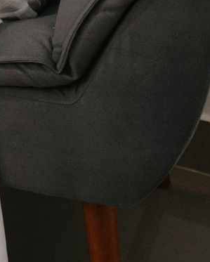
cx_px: -91
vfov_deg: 16.3
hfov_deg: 14.0
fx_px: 807
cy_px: -171
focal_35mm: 104
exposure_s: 1/200
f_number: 2.8
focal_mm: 23
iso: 1600
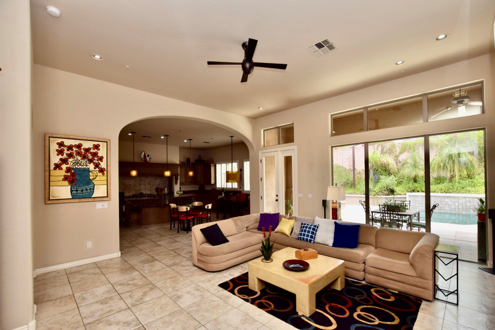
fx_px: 206
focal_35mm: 15
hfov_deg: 100.4
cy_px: 165
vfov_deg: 77.3
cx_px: 248
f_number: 5.6
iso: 100
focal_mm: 10
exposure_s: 1/125
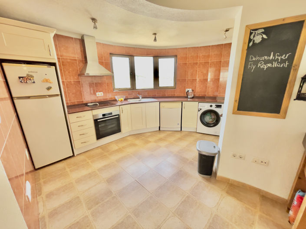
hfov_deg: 106.2
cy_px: 114
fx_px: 115
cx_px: 153
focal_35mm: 13
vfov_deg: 89.9
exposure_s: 1/99
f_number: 2.4
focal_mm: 1.54
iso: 200
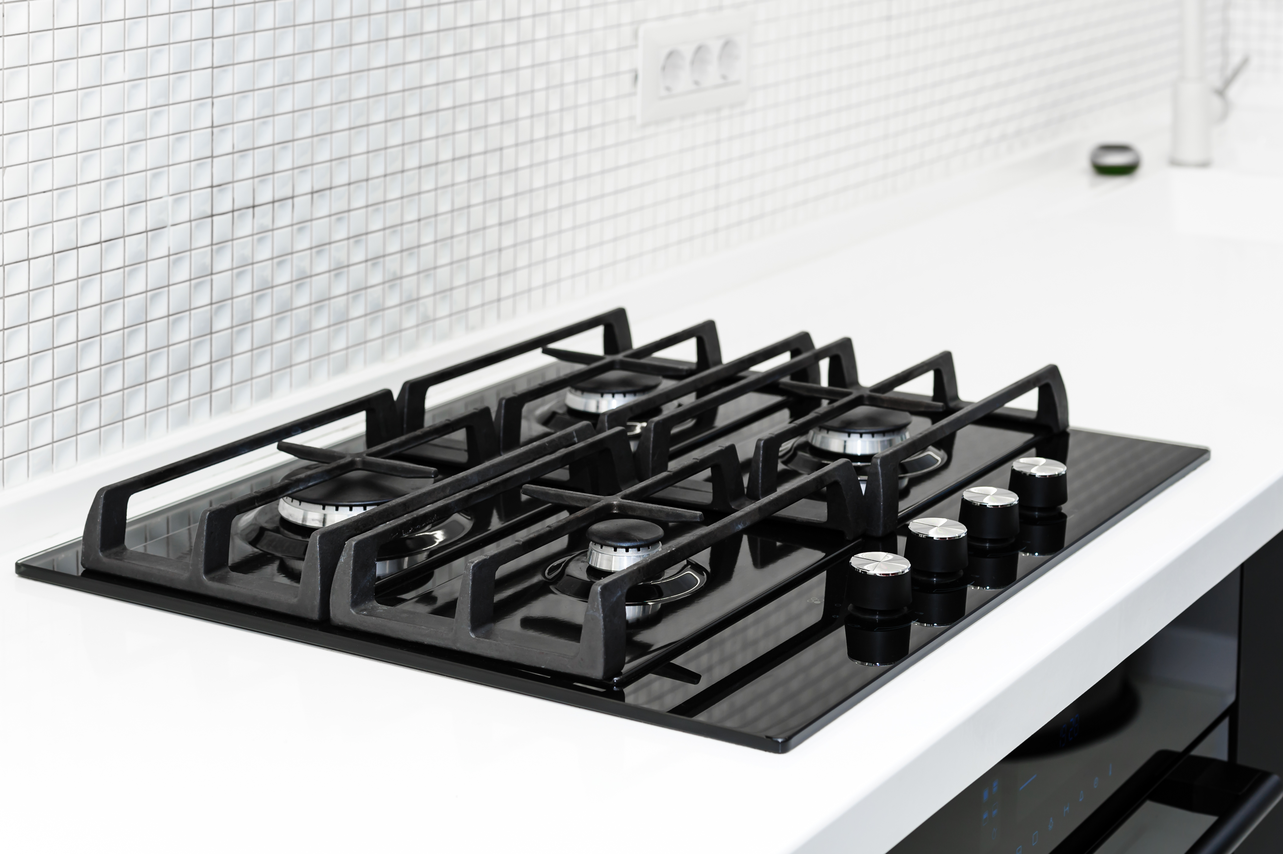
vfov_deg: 19.4
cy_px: 427
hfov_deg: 28.9
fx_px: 2493
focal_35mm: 70
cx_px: 642
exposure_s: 1/60
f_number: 7.1
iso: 200
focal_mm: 70
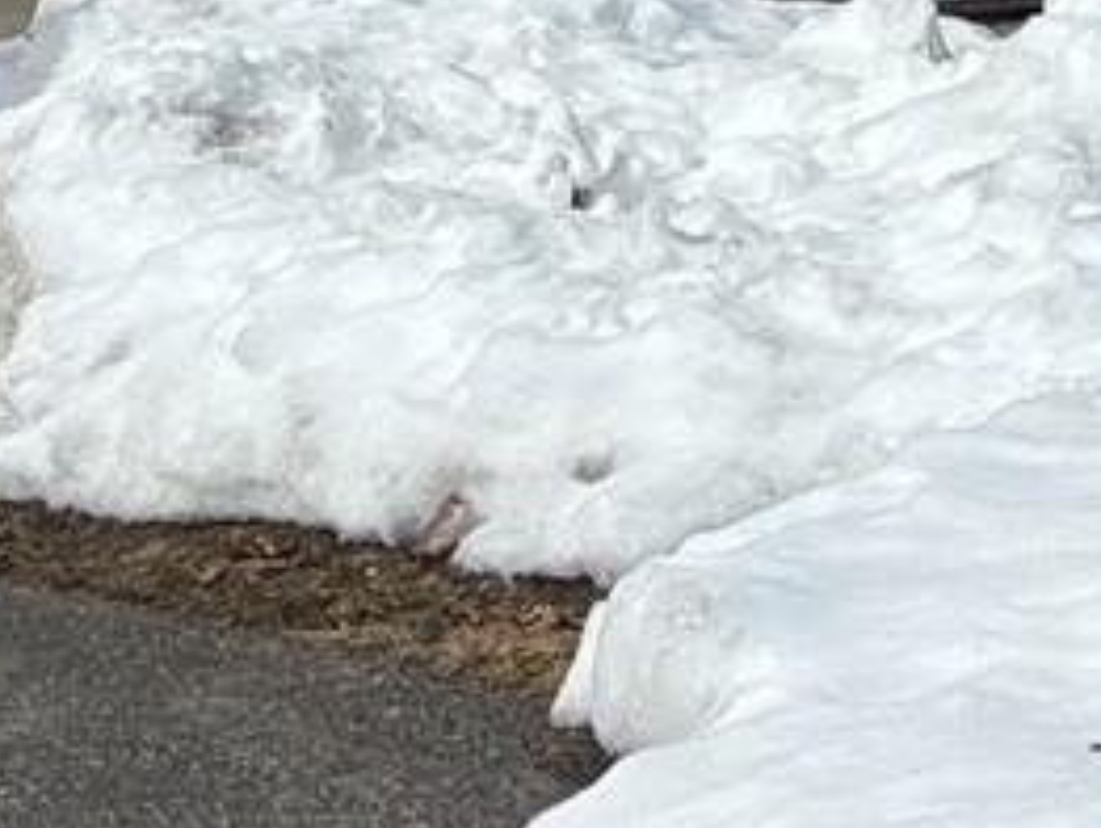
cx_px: 2635
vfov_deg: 7.1
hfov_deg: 8.8
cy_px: -778
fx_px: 6463
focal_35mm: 203
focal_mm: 5.96
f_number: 1.6
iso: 50
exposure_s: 1/6711
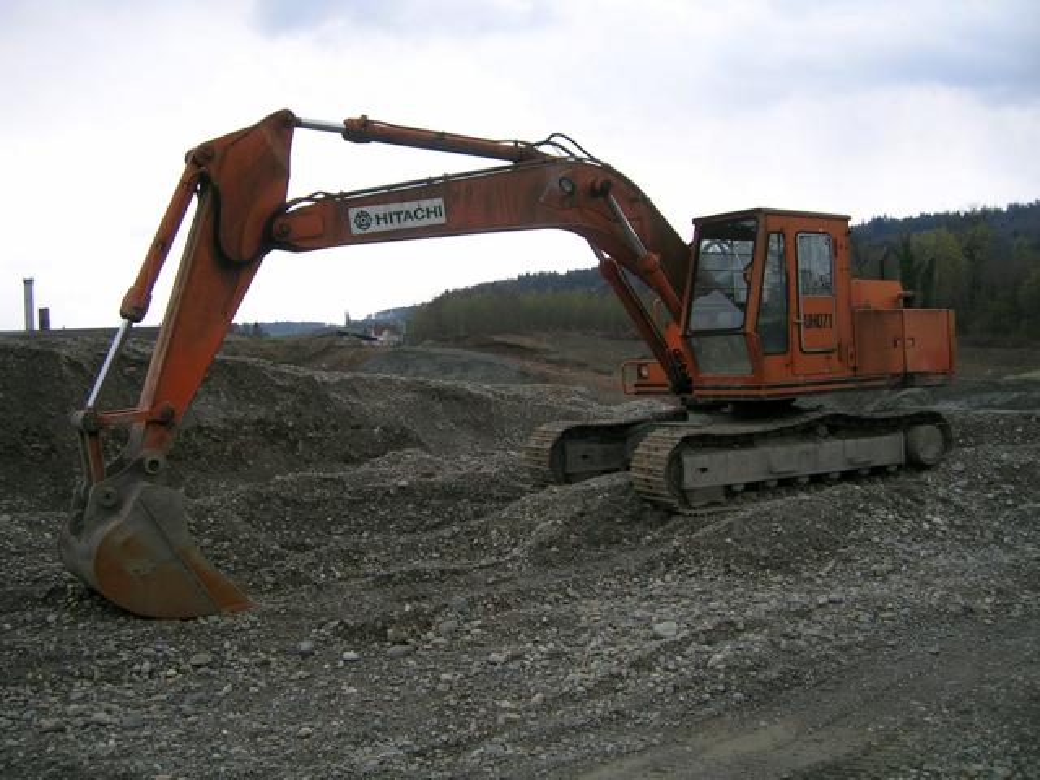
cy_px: 390
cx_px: 520
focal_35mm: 35
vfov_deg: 40.7
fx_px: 1052
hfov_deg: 52.6
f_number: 2.8
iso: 50
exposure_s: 1/331
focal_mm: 5.4
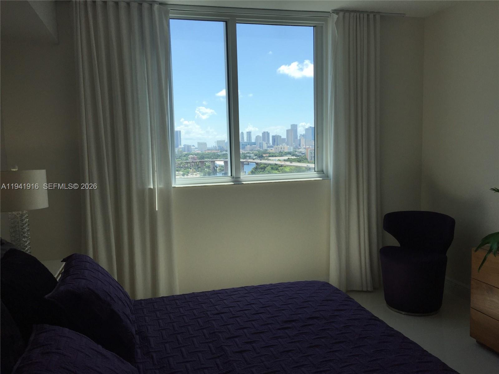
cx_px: 250
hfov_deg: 61.7
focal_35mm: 29
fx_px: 418
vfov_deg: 48.2
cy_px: 187
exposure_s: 1/1068
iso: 32
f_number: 2.2
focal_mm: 4.15
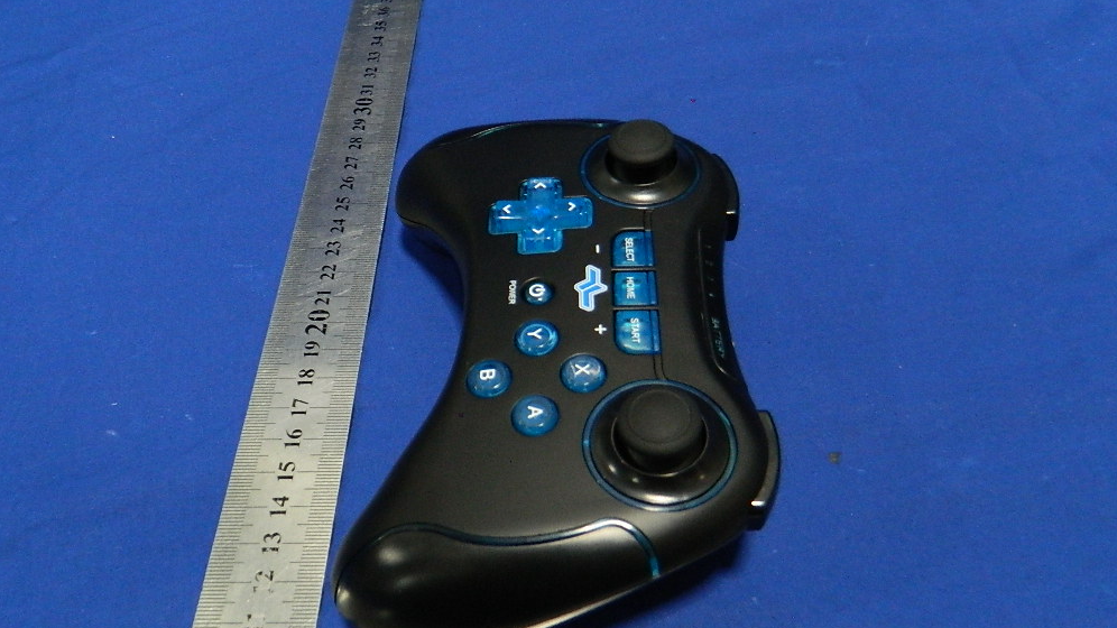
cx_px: 554
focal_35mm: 28
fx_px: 829
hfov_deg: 67.9
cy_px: 384
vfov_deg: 41.2
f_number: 3.1
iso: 400
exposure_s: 1/8
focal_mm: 4.5
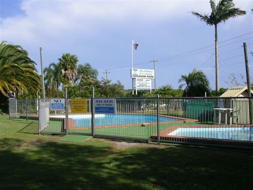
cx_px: 126
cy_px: 95
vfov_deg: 35.2
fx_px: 300
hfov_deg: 45.8
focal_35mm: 41
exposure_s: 1/427
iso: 71
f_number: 5.8
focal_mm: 6.2
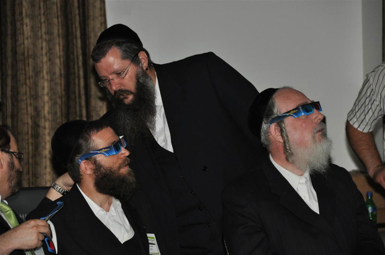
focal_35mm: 202
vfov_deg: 6.8
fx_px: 2163
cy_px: 128
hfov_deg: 10.2
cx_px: 192
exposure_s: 1/60
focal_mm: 135
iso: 800
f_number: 5.6
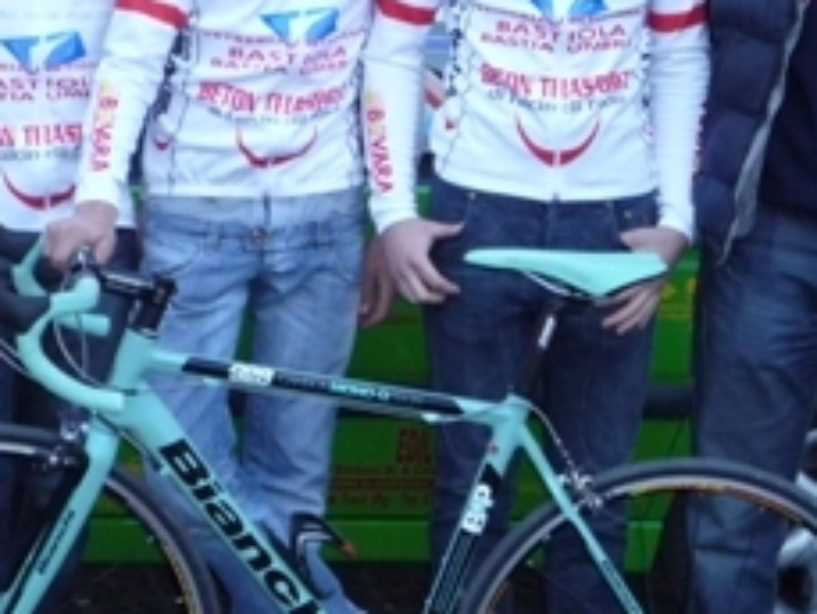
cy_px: -7
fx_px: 2834
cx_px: 289
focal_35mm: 120
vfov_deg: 12.2
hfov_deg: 16.4
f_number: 4.5
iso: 250
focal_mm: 7.5
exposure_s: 1/30
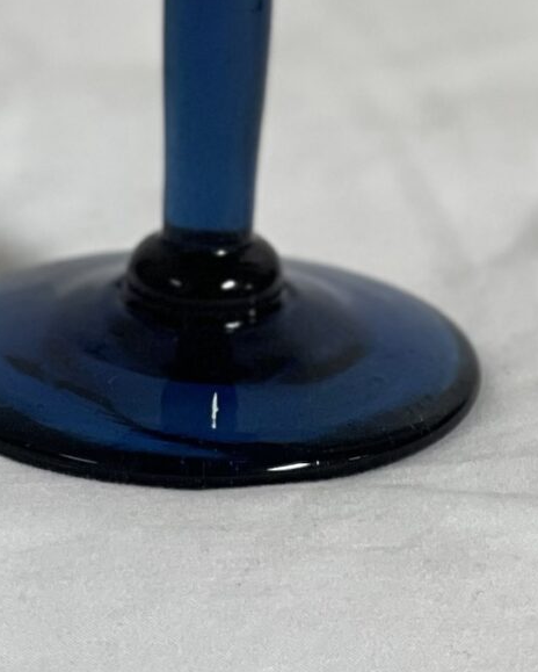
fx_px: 5488
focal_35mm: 276
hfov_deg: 5.6
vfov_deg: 6.8
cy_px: -590
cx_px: 254
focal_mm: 7.5
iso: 80
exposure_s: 1/121
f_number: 2.2
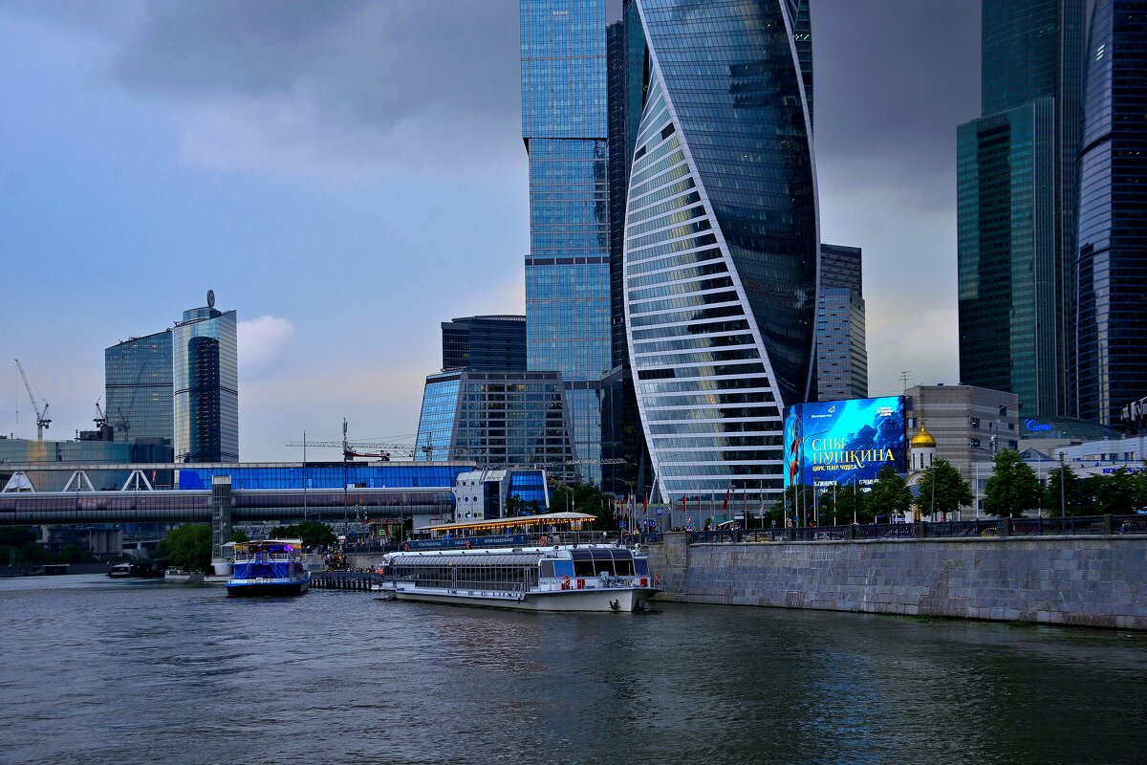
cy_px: 382
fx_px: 1673
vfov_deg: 25.8
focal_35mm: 52
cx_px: 574
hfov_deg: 37.9
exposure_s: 1/60
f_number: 8
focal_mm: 35
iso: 100
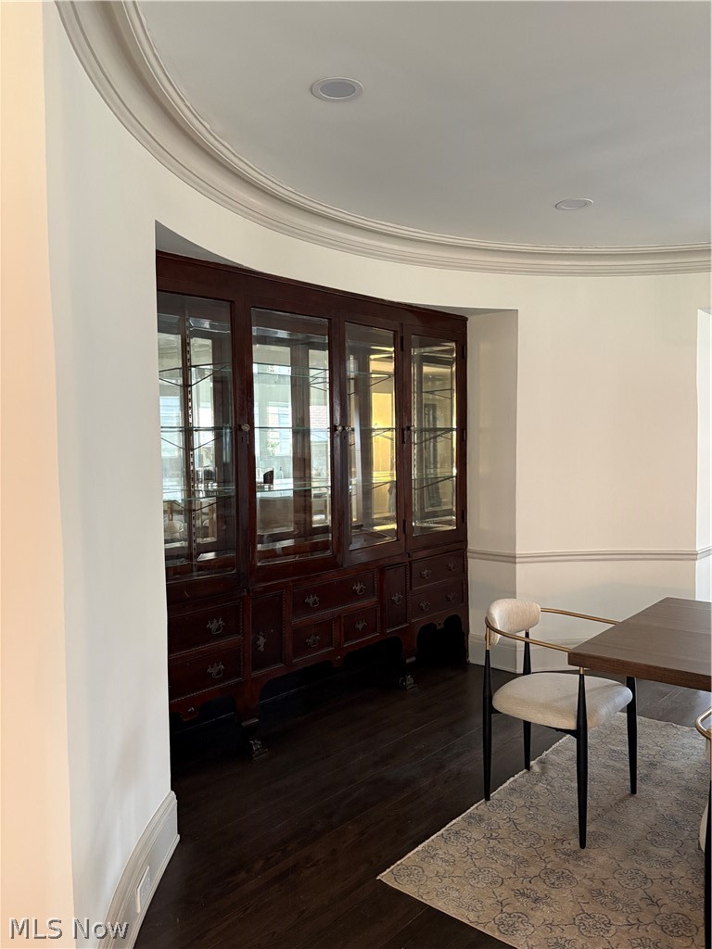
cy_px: 474
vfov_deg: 67.3
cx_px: 356
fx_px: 713
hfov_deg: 53.1
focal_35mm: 26
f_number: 1.6
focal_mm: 5.96
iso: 500
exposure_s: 1/48
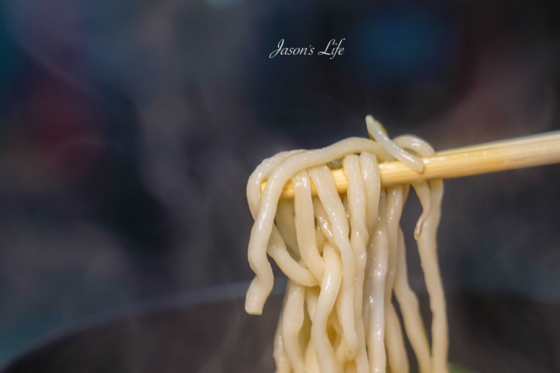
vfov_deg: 14.7
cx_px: 307
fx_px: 1431
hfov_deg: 22.1
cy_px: 317
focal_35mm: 92
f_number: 3.2
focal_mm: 54
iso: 320
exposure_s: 1/60
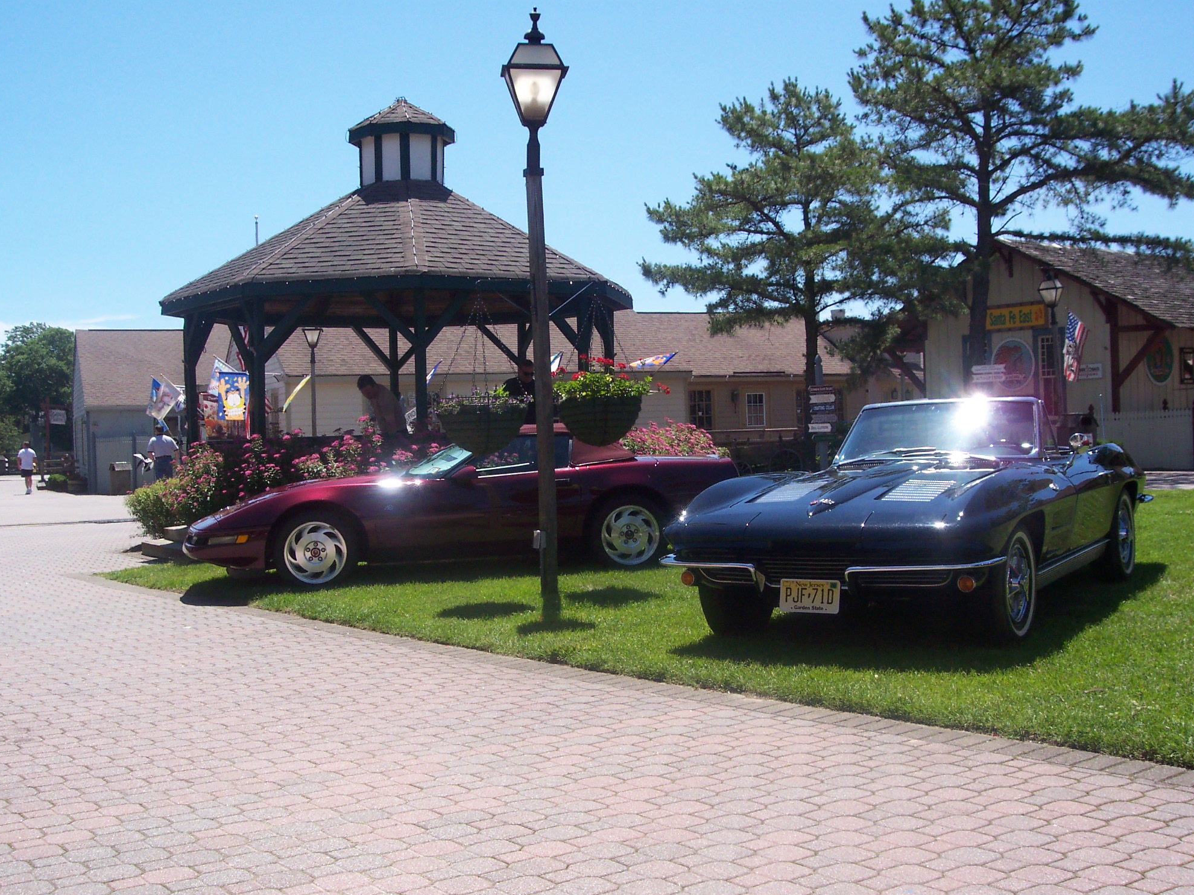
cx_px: 599
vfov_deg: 36.8
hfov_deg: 47.9
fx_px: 1345
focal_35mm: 39
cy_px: 458
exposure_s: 1/700
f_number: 4.8
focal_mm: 8
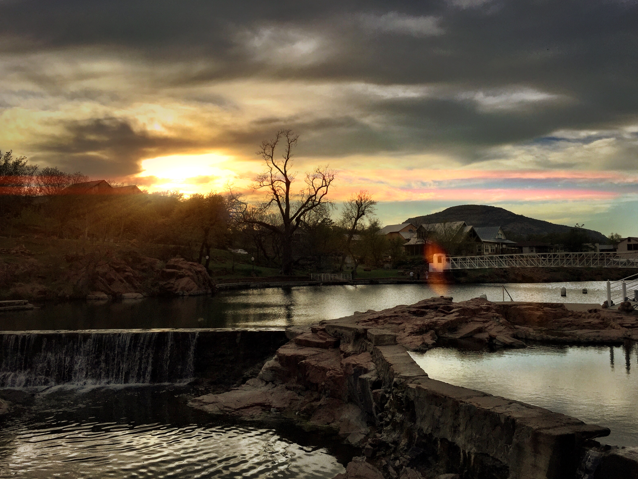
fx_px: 553
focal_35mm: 30
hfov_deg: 60.0
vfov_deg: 46.8
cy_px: 233
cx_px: 328
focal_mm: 4.15
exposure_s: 1/2326
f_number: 2.2
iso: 32
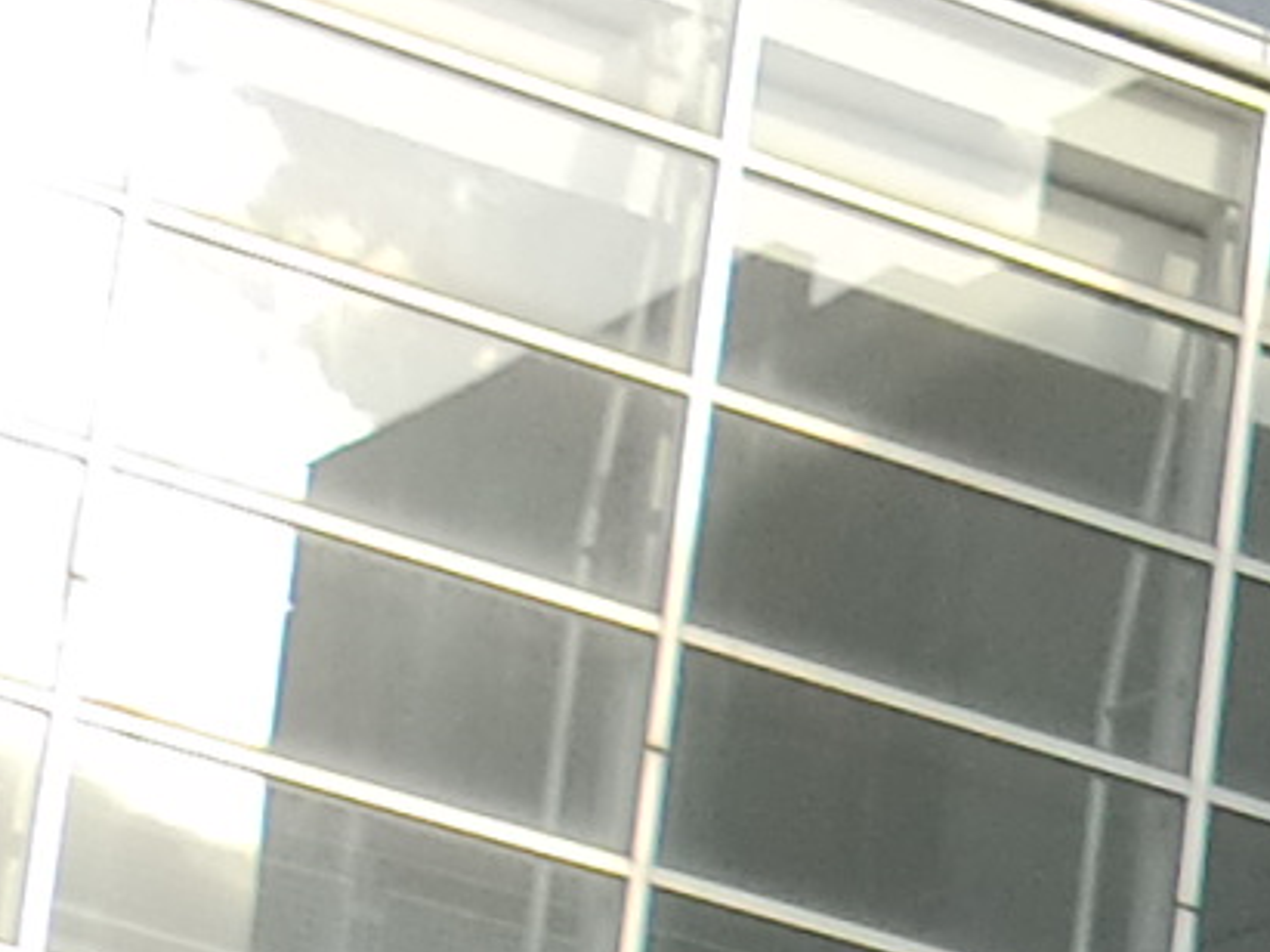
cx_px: 4576
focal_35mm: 278
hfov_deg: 6.2
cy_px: 1462
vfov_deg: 5.3
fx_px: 10196
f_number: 3.1
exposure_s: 1/400
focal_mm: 6.3
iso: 64
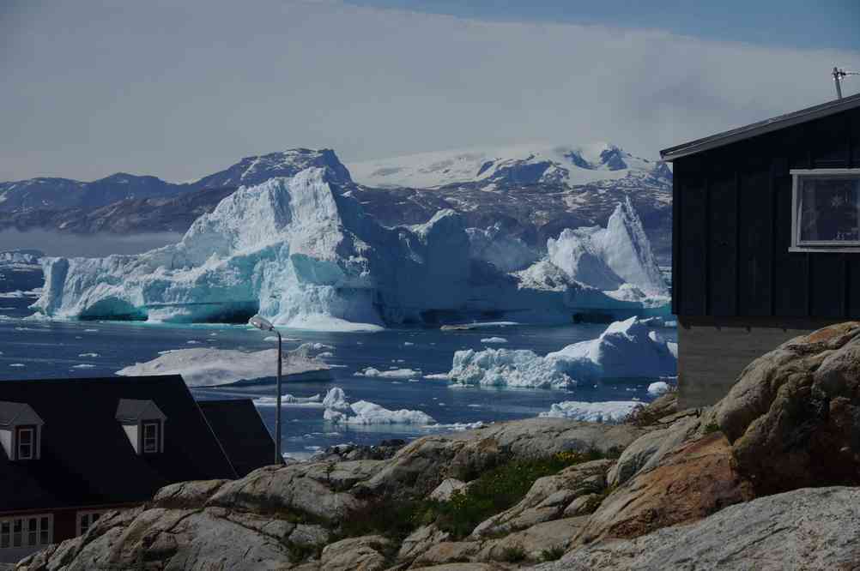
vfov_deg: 11.7
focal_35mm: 117
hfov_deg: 17.5
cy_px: 286
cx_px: 430
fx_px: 2792
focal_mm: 77.5
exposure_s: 1/500
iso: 100
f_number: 11
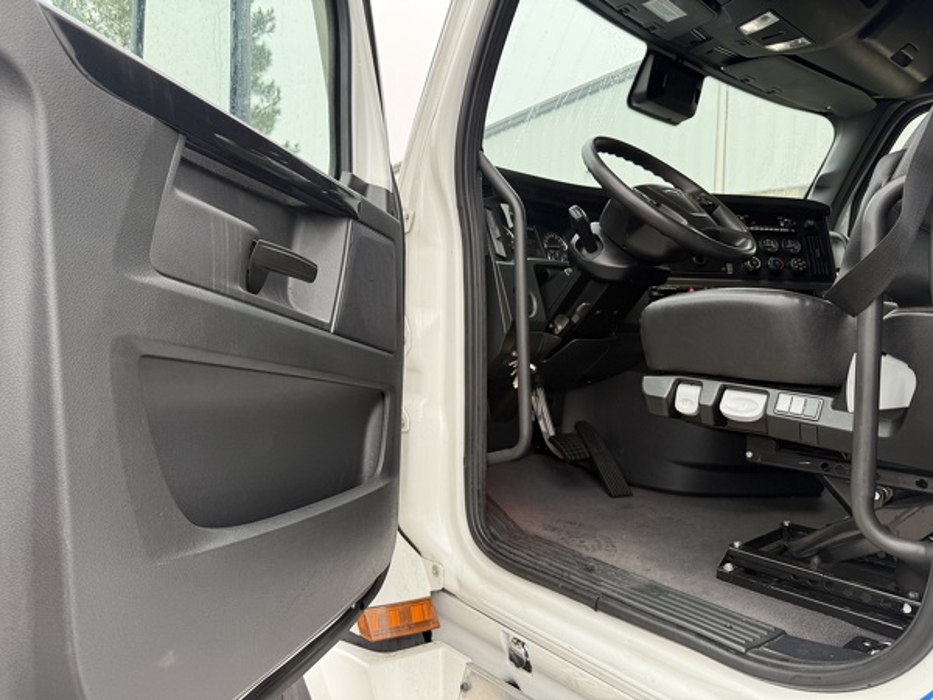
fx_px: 647
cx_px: 466
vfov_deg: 56.8
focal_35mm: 24
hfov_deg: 71.6
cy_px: 350
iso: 80
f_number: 1.78
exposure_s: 1/232
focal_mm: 6.76
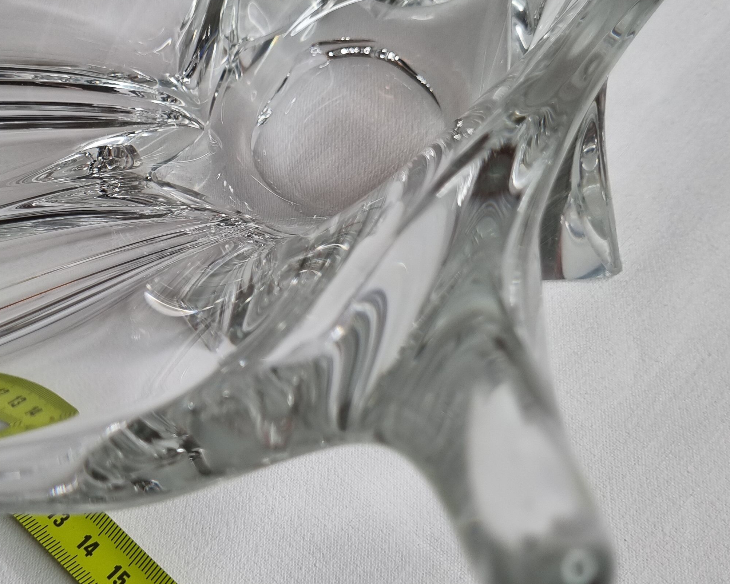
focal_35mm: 51
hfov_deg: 36.0
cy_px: 210
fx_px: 1102
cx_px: 202
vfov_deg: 29.5
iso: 50
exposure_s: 1/203
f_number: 1.8
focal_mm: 5.4
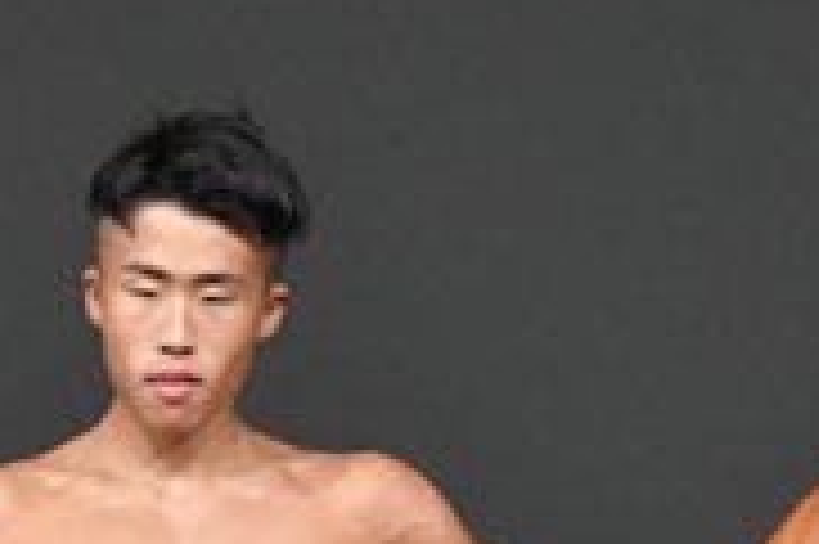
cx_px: -218
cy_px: 958
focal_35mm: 1342
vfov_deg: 1.0
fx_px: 30502
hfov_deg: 1.5
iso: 4000
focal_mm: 210
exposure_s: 1/400
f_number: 5.6
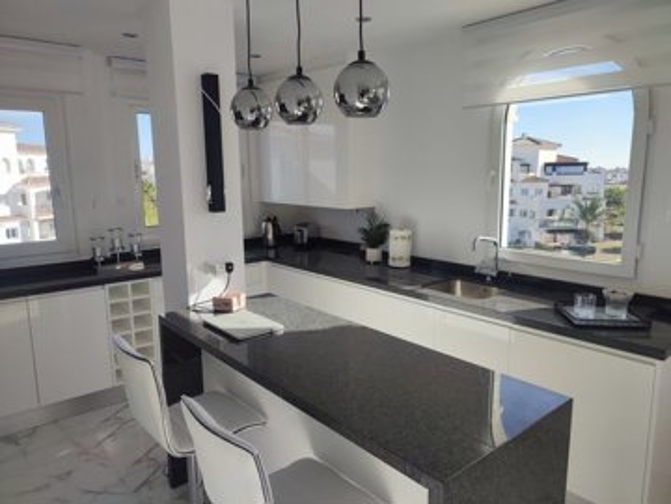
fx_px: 485
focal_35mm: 25
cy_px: 252
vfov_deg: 54.9
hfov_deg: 69.4
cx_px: 336
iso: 50
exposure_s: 1/470
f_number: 1.9
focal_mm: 6.04
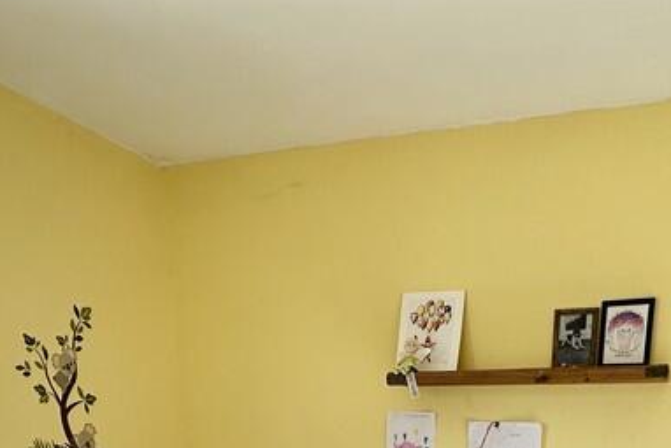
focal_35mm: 39
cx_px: 418
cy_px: 659
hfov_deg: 49.1
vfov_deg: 26.0
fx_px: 727
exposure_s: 1/99
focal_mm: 2.22
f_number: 2.2
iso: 50
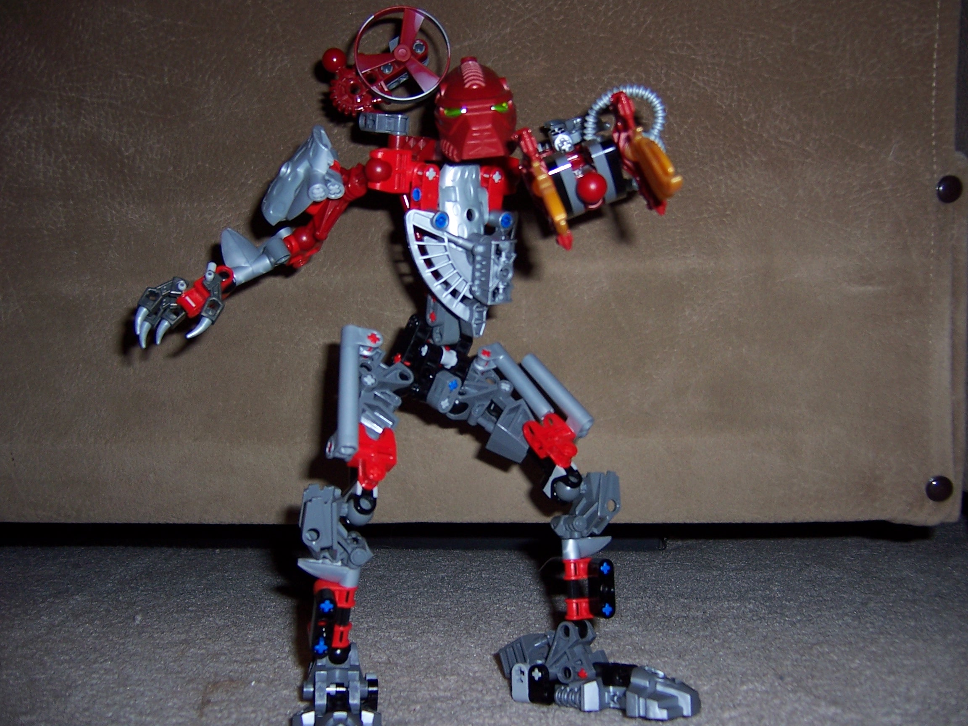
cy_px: 363
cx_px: 484
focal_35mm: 33
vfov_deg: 42.9
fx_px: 923
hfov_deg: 55.4
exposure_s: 1/60
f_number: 2.8
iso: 80
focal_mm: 5.5
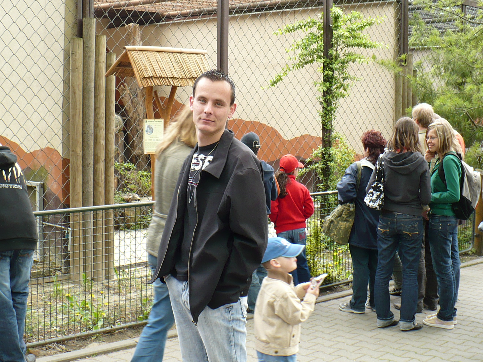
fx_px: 767
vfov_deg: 26.6
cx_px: 242
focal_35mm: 55
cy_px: 181
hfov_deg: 34.9
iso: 100
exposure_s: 1/80
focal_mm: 6.1
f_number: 2.8
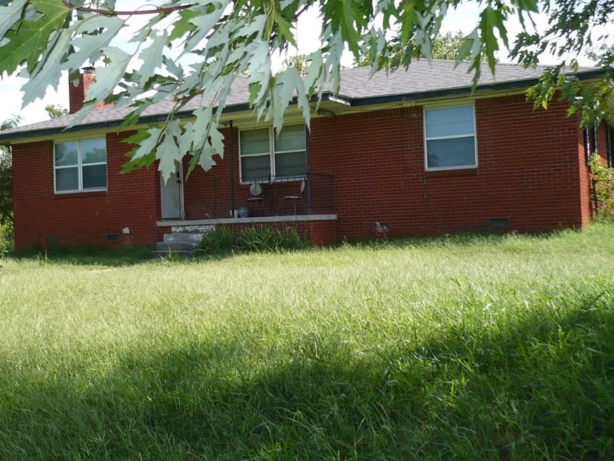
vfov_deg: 35.1
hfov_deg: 45.6
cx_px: 263
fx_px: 727
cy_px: 194
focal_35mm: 41
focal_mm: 5.8
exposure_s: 1/640
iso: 100
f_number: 2.8
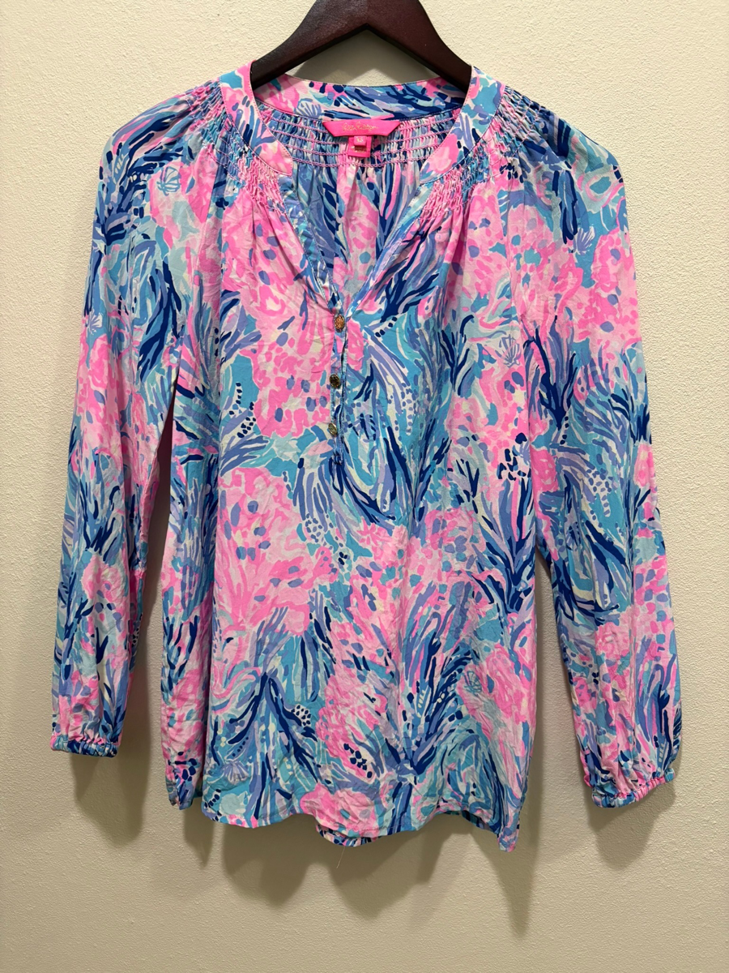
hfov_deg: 53.1
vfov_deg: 67.3
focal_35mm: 26
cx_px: 364
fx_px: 730
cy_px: 486
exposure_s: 1/60
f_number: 1.6
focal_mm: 5.96
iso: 250
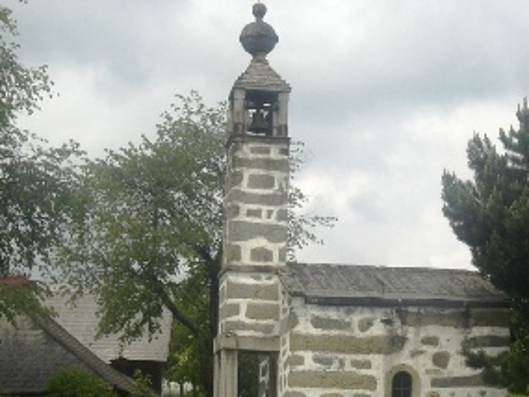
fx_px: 1636
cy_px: 221
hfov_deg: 18.3
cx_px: 349
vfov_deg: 13.8
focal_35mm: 107
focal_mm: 11.34
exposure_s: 1/320
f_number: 5.8
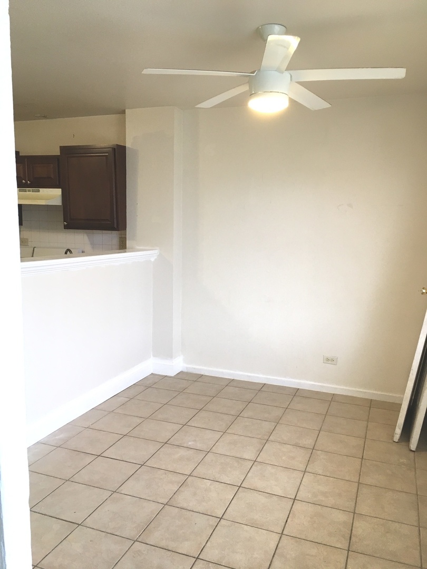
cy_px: 284
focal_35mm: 29
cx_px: 214
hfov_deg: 48.2
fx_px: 477
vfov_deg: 61.7
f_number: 2.2
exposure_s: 1/30
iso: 40
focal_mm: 4.15
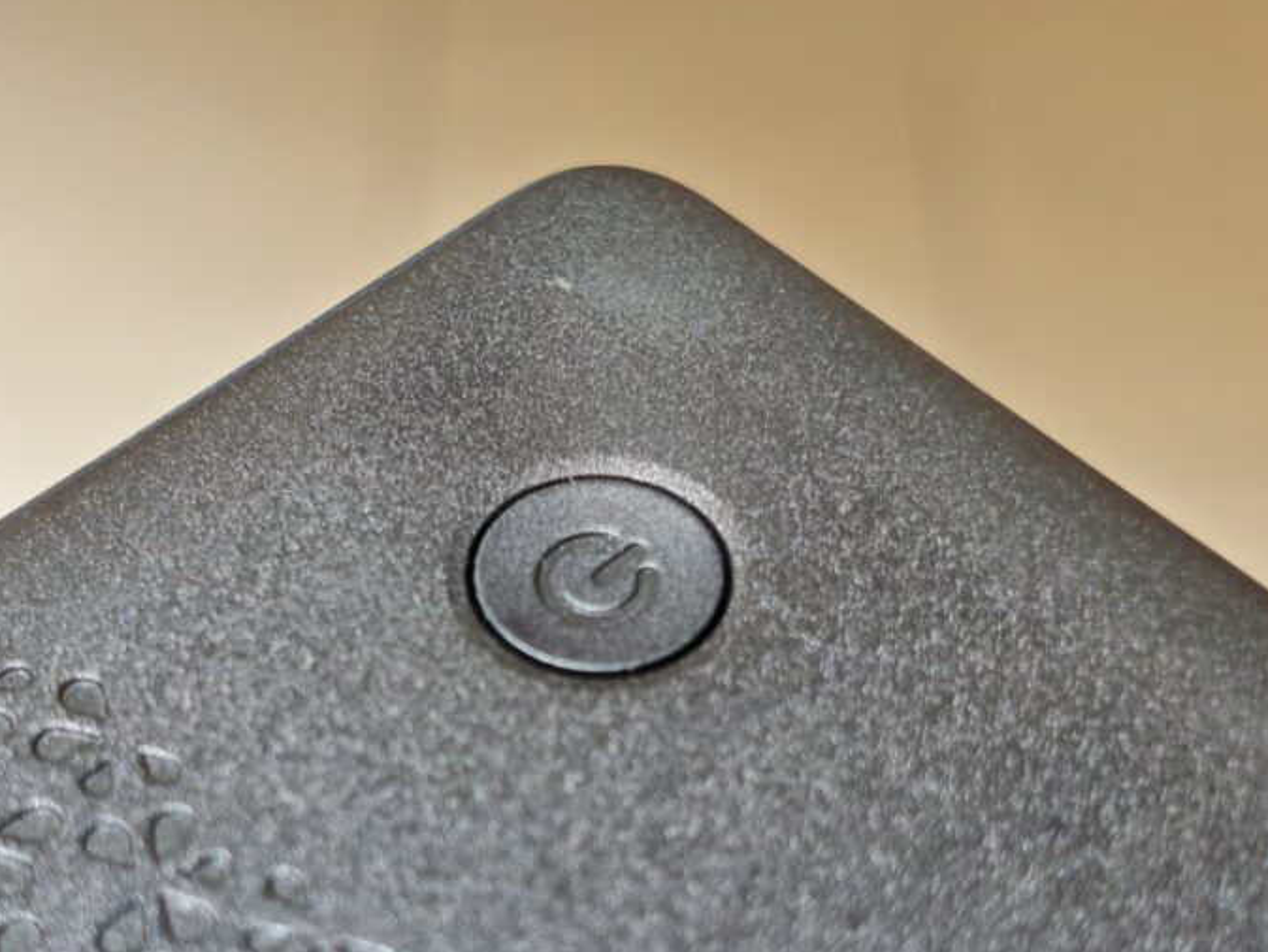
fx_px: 2565
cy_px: 624
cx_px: 503
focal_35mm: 70
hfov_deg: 27.7
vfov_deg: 21.0
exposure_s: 1/110
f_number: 1.6
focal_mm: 5.4
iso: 50
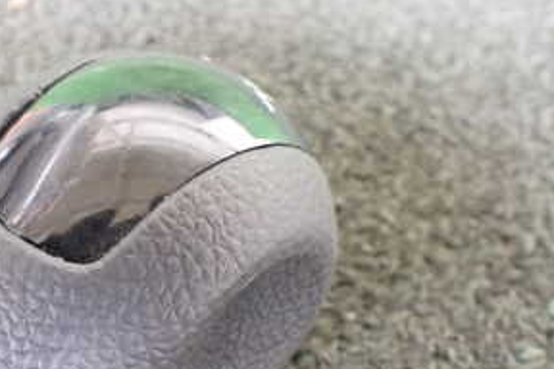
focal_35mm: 65
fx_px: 1000
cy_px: 244
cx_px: 46
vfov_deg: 20.9
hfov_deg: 29.6
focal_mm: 5.4
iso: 800
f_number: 2.3
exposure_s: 1/30
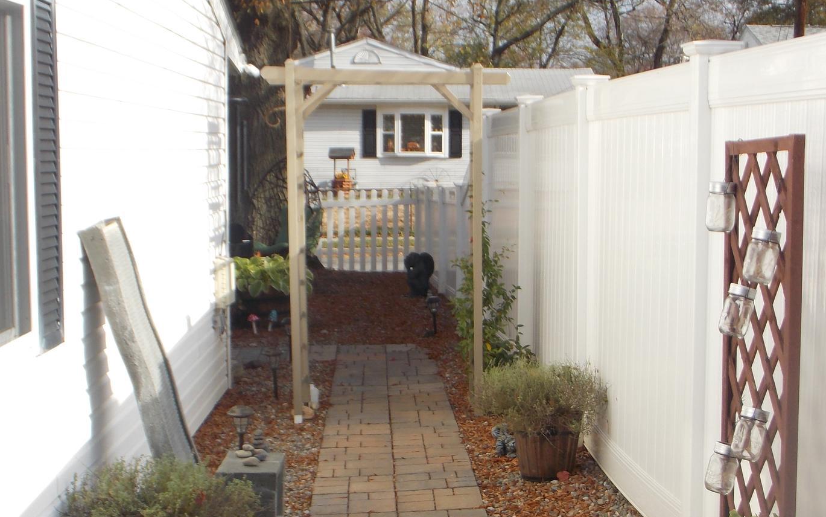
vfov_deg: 19.9
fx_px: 1463
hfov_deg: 31.5
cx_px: 415
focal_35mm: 65
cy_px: 356
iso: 80
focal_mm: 7.3
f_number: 3.6
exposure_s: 1/400
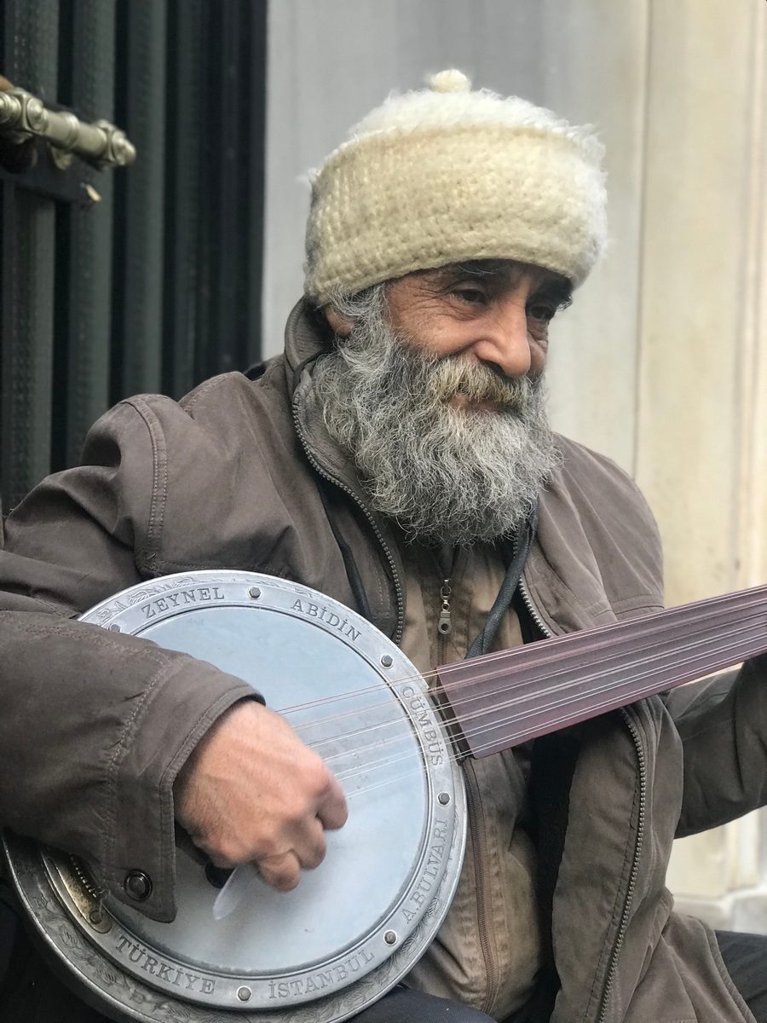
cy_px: 512
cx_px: 384
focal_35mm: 57
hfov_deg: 25.7
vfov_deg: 33.8
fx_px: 1684
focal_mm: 6.6
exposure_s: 1/50
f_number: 2.8
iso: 50
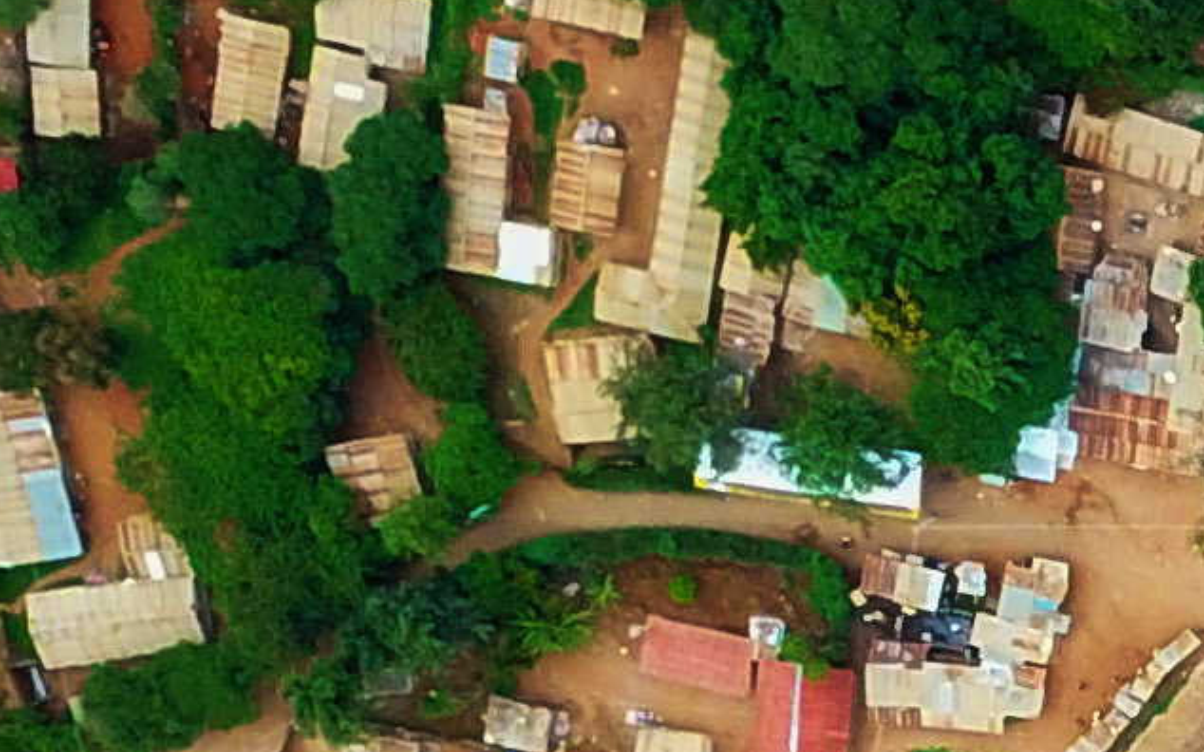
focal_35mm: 174
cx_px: 3038
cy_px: 1715
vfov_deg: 7.1
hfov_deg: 10.2
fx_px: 5708
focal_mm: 4.73
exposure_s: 1/453
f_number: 2.2
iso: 100
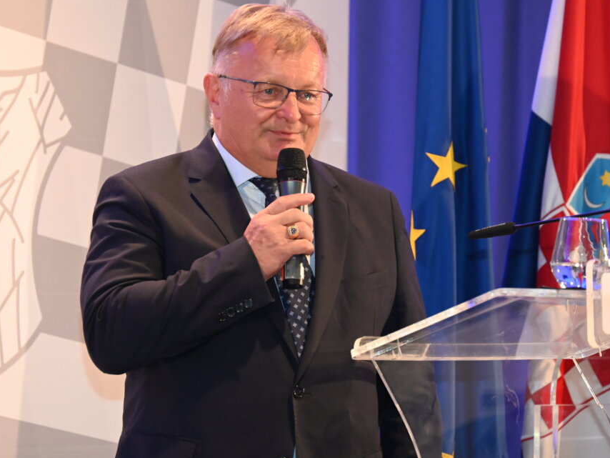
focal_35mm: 213
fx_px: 3755
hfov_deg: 9.3
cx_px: 293
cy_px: 224
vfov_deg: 7.0
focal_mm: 185
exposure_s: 1/200
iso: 8000
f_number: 6.3
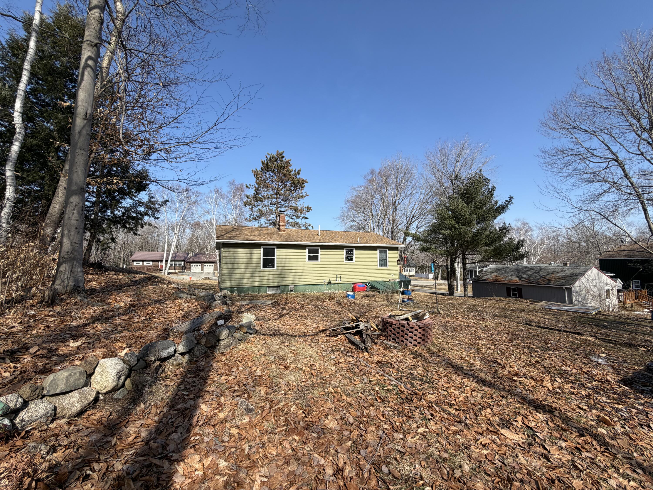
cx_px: 326
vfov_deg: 85.7
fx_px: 264
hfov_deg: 102.1
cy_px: 245
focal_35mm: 14
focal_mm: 2.22
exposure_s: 1/770
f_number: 2.2
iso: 25
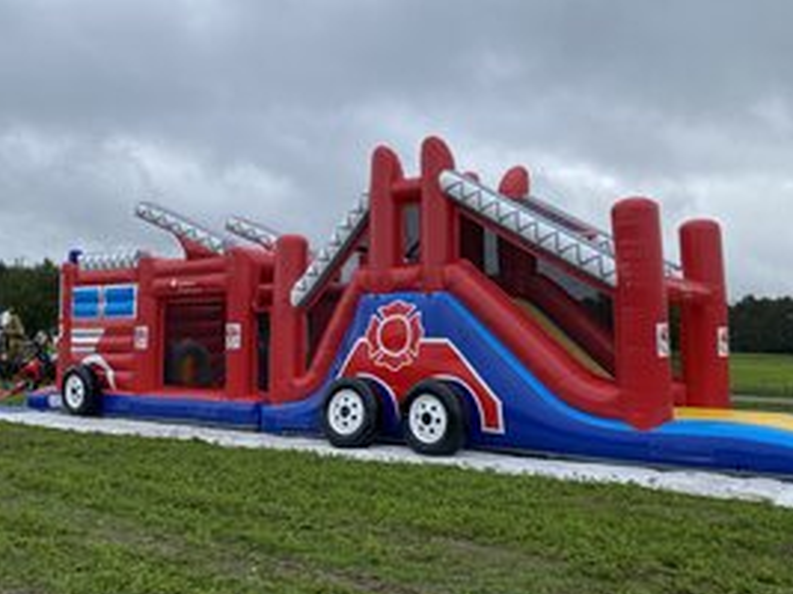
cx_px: 306
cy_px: 229
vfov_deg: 36.6
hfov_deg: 47.5
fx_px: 893
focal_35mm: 39
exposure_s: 1/1377
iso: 32
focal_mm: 4.25
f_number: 1.8
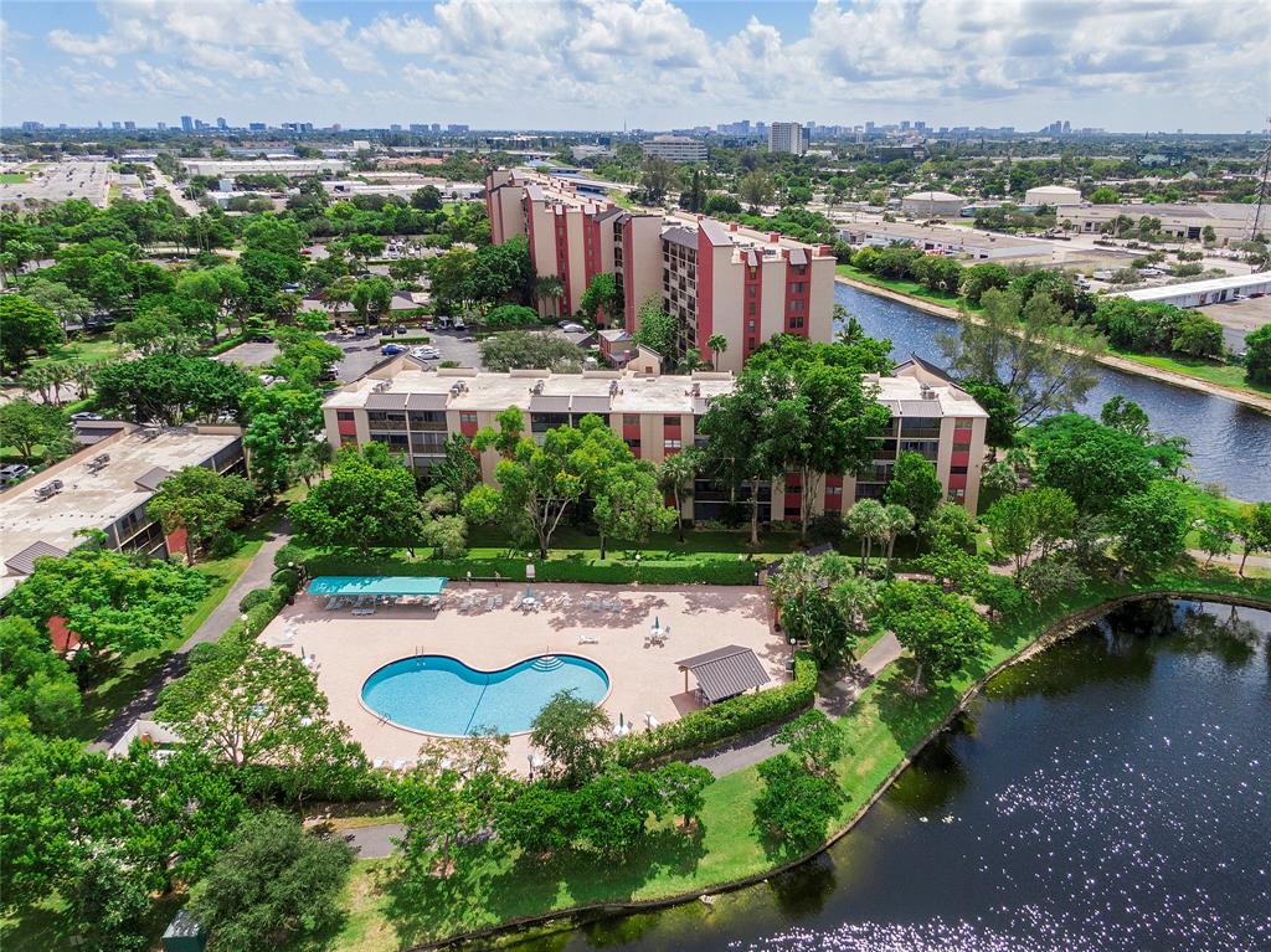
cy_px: 476
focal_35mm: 24
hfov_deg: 71.6
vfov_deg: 56.8
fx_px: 881
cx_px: 636
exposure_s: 1/1250
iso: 100
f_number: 2.8
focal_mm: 4.39
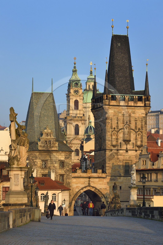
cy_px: 122
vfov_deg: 17.1
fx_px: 816
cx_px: 82
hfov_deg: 11.4
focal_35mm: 120
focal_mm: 120
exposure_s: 1/250
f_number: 13
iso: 400
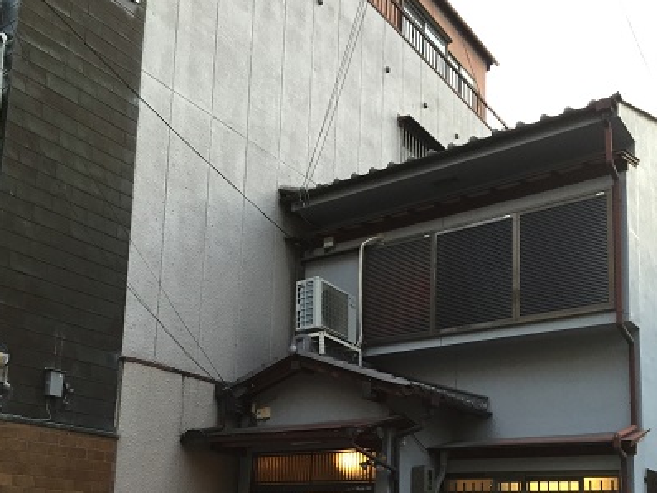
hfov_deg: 47.8
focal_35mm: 39
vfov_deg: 35.3
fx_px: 740
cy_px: 415
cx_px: 328
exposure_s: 1/30
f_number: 2.2
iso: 50
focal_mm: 4.15
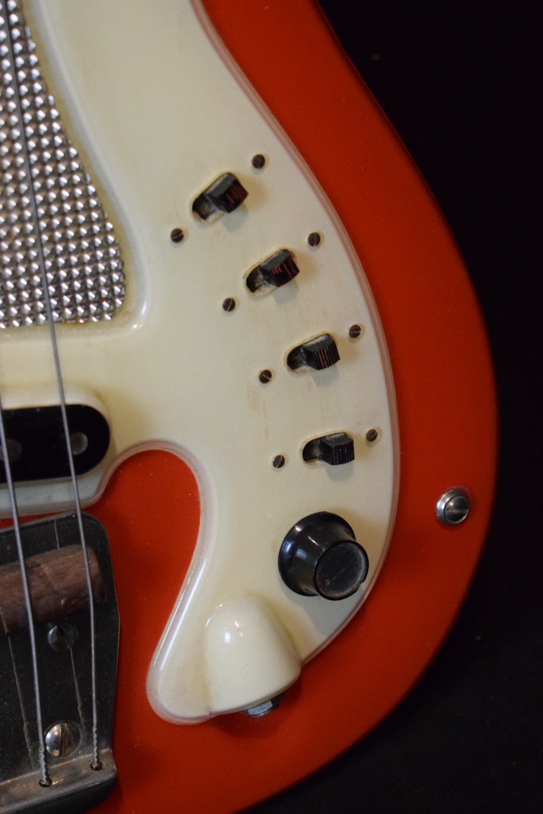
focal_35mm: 82
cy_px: 407
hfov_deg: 16.6
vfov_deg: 24.6
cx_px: 272
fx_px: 1866
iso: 3600
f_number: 5.6
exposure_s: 1/60
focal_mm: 55
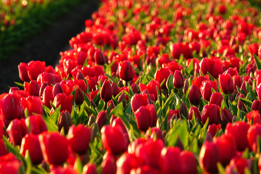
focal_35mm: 665
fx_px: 4821
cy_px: 69
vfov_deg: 2.1
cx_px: 171
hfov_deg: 3.1
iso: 200
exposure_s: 1/15
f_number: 8
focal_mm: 155.41
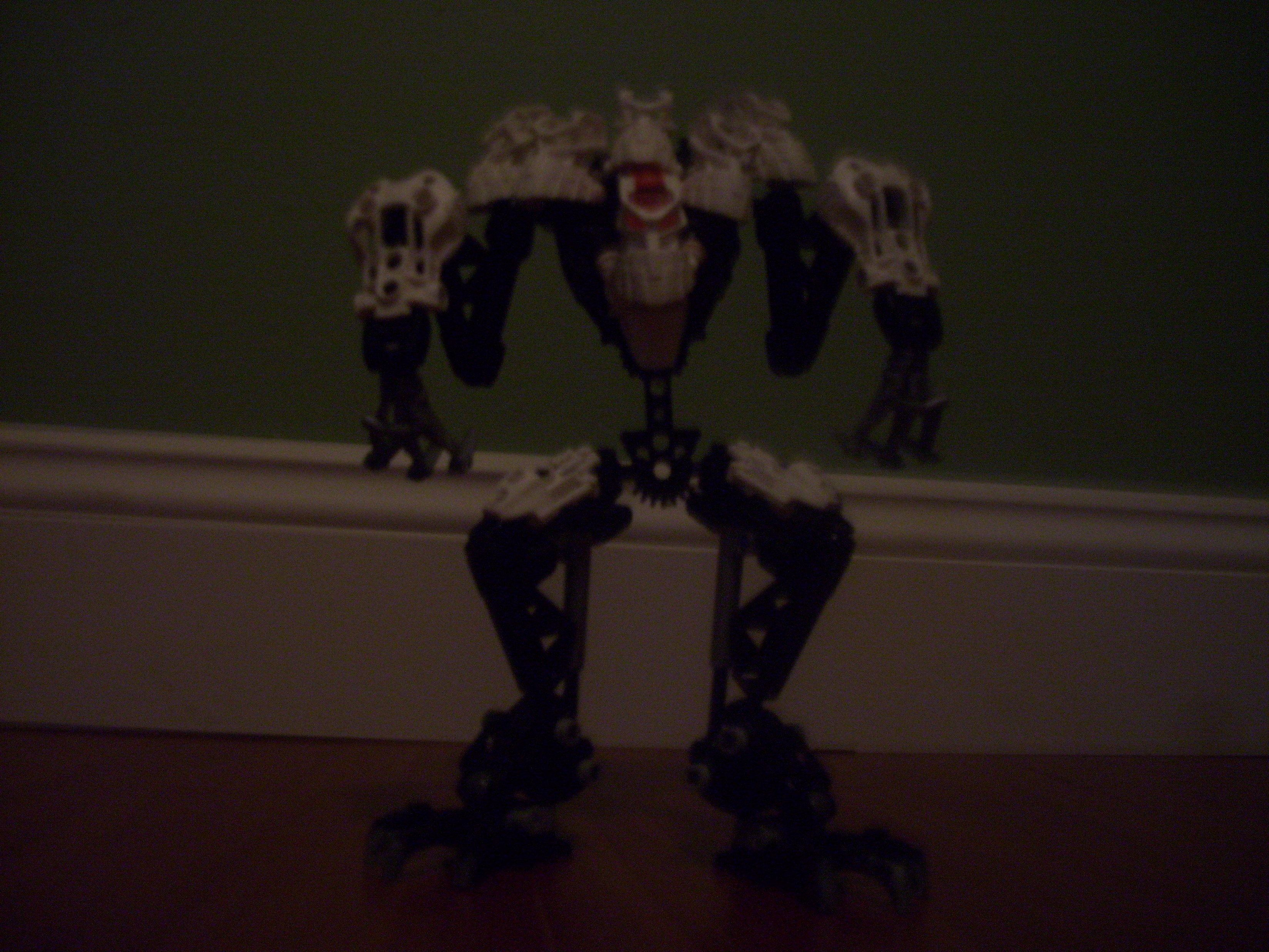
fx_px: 1246
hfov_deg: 54.0
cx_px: 634
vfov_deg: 41.8
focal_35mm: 34
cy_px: 476
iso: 160
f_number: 2.9
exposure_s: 1/8
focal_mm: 5.7
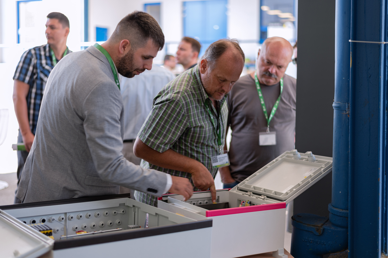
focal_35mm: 50
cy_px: 129
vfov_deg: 26.9
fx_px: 538
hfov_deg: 39.6
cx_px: 194
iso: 100
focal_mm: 50
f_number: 1.8
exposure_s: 1/125
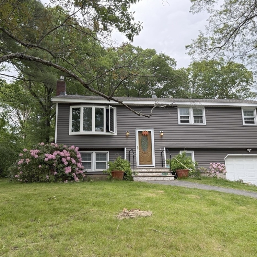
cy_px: 130
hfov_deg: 55.6
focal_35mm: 29
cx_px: 137
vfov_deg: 55.6
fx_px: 244
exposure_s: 1/822
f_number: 1.78
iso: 100
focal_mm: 6.76
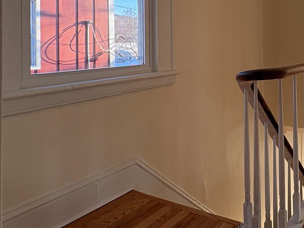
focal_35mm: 33
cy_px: 37
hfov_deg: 47.5
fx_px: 290
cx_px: 292
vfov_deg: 40.7
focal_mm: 2.22
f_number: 2.2
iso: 80
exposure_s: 1/132
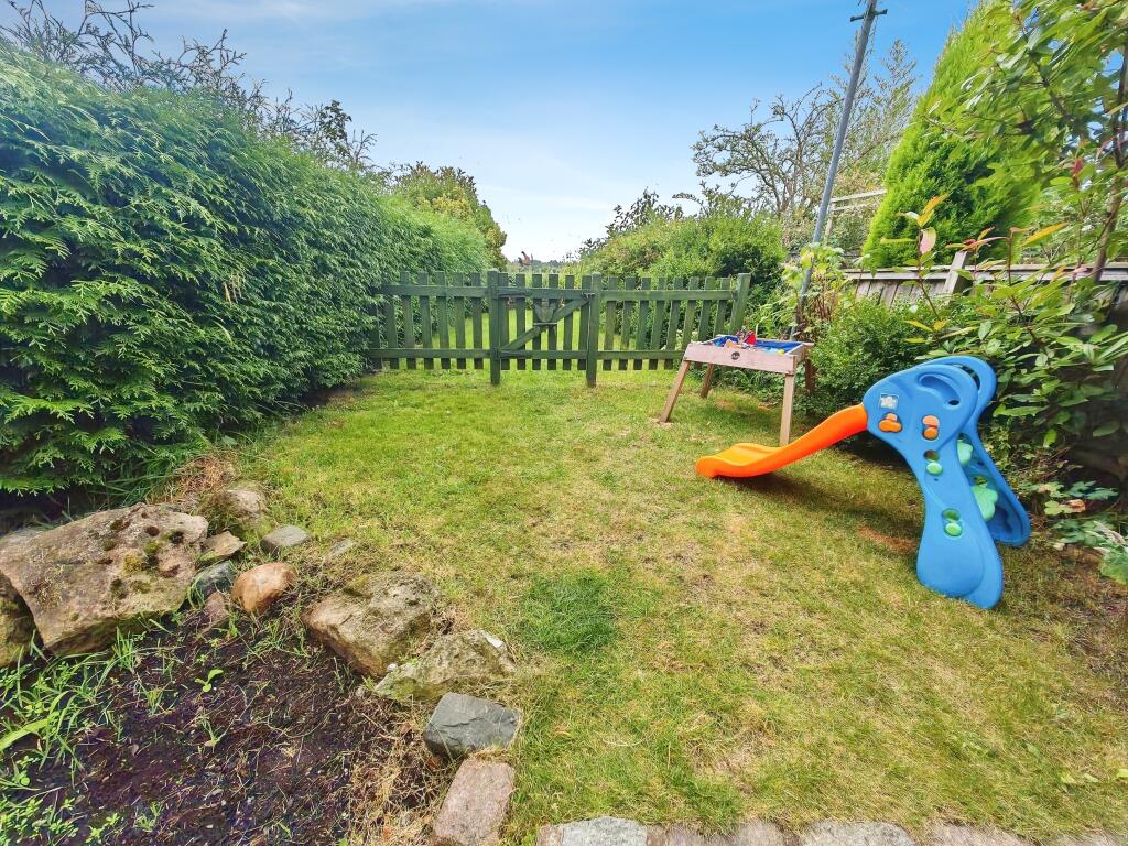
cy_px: 423
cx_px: 564
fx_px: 424
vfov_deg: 89.9
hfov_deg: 106.2
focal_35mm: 13
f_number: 2
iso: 50
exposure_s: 1/390
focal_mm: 1.82
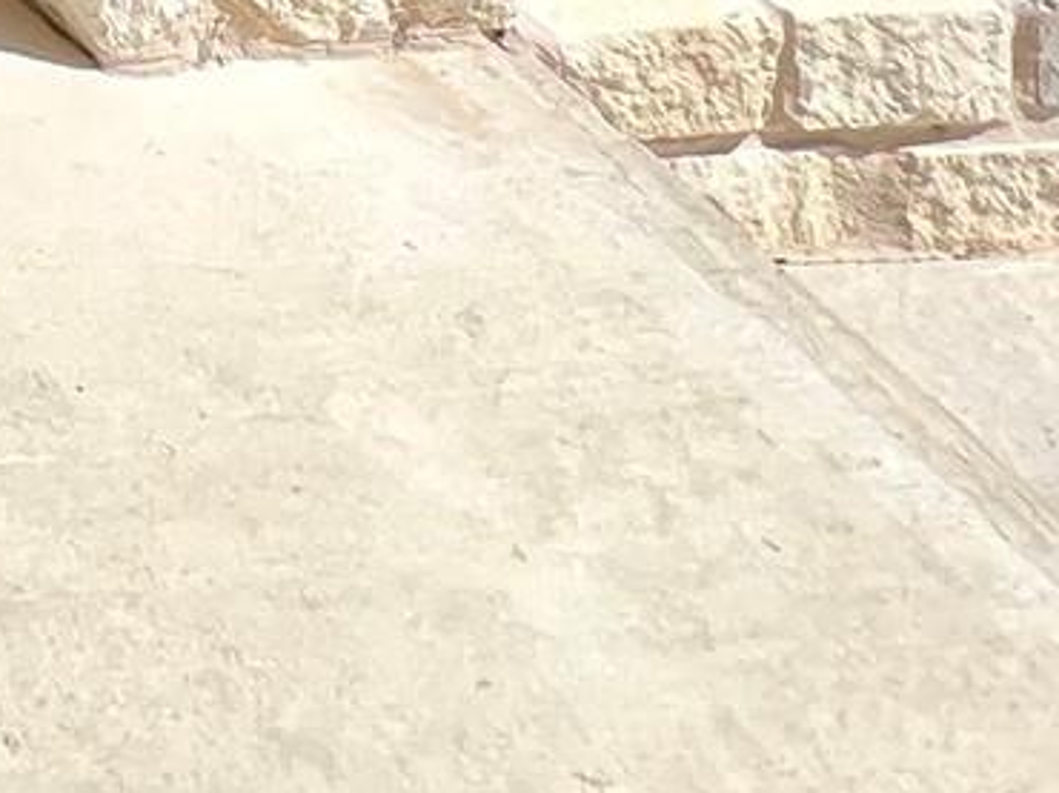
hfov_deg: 19.4
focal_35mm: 72
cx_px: -910
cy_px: -1334
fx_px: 2201
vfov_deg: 12.8
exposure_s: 1/935
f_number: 1.8
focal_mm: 1.57
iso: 32
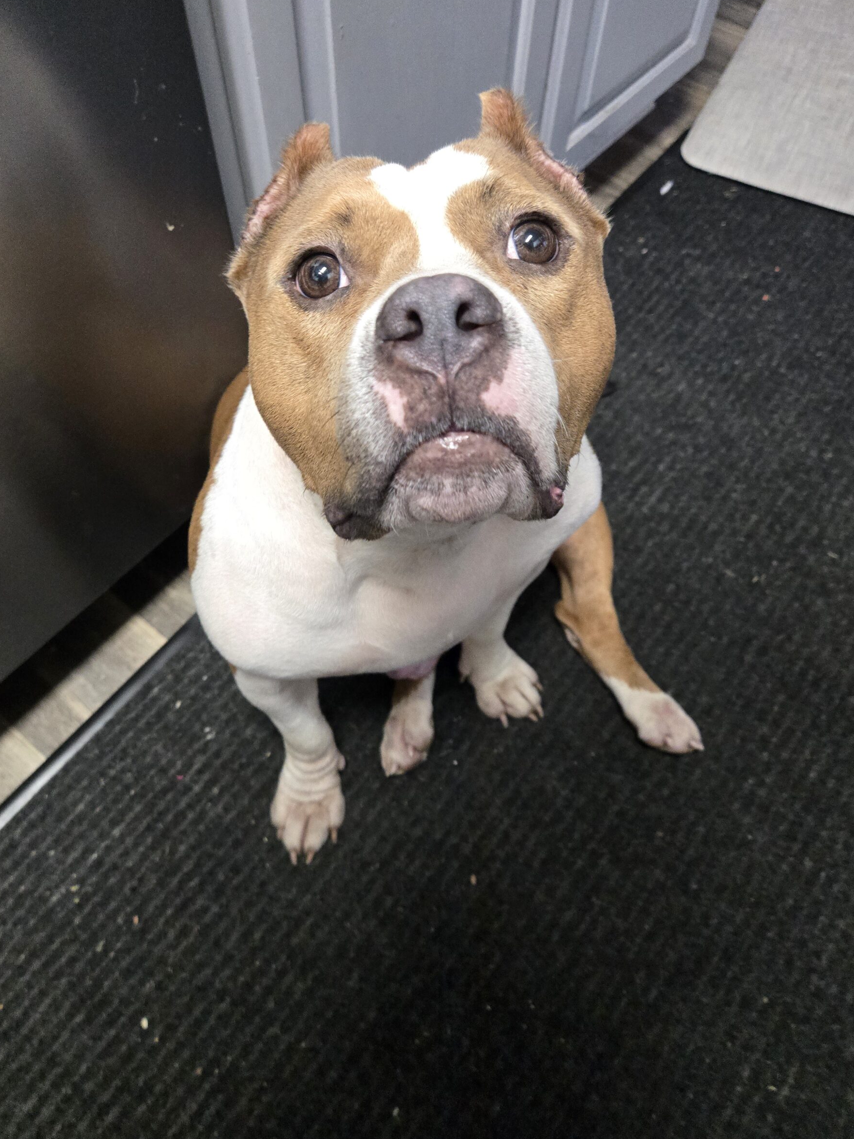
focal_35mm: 25
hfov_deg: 54.9
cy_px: 550
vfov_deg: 69.4
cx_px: 415
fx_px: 822
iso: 800
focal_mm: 5.4
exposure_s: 1/60
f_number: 1.8
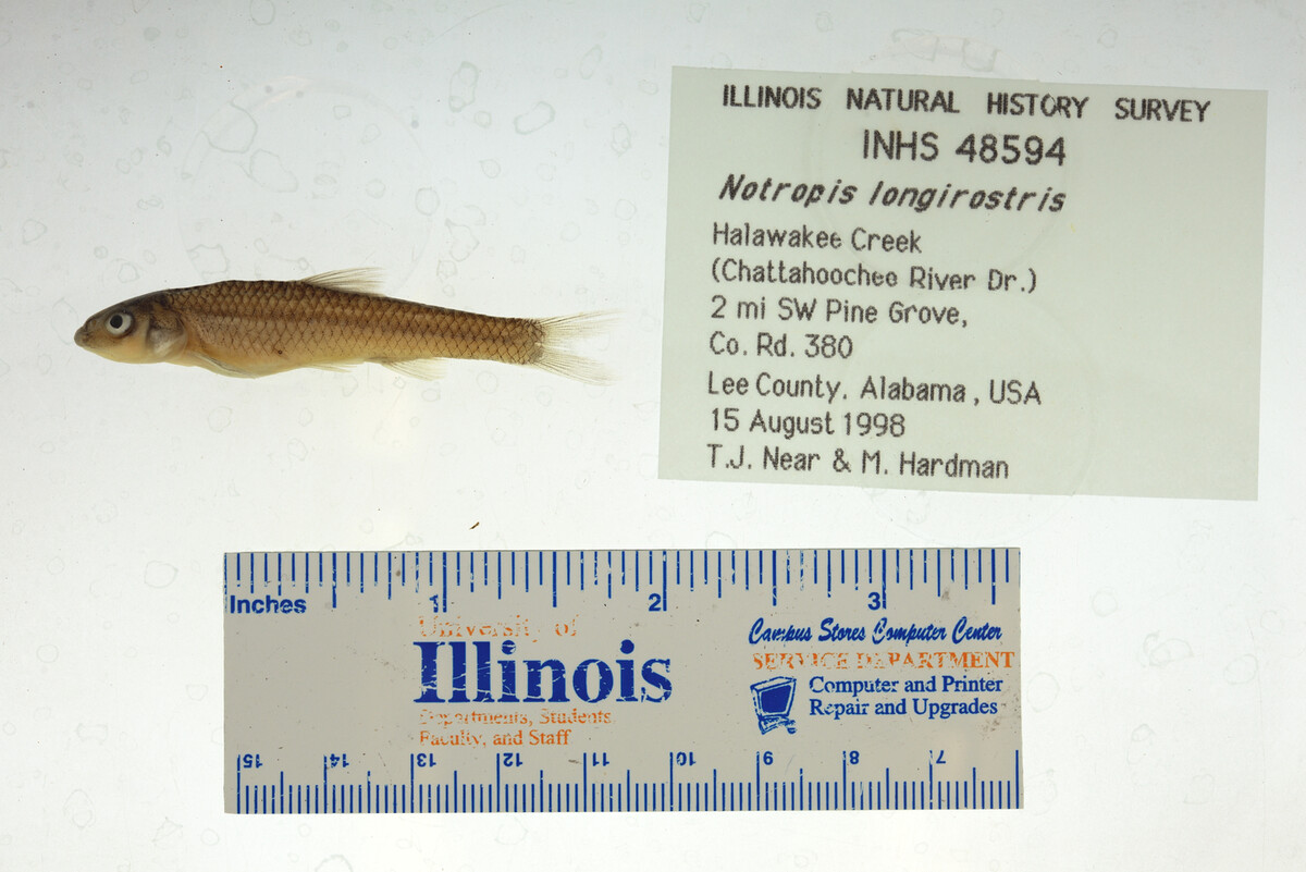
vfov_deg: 22.6
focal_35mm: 60
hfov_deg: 33.4
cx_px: 653
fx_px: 2177
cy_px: 436
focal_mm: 60
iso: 100
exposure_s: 1/200
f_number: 10
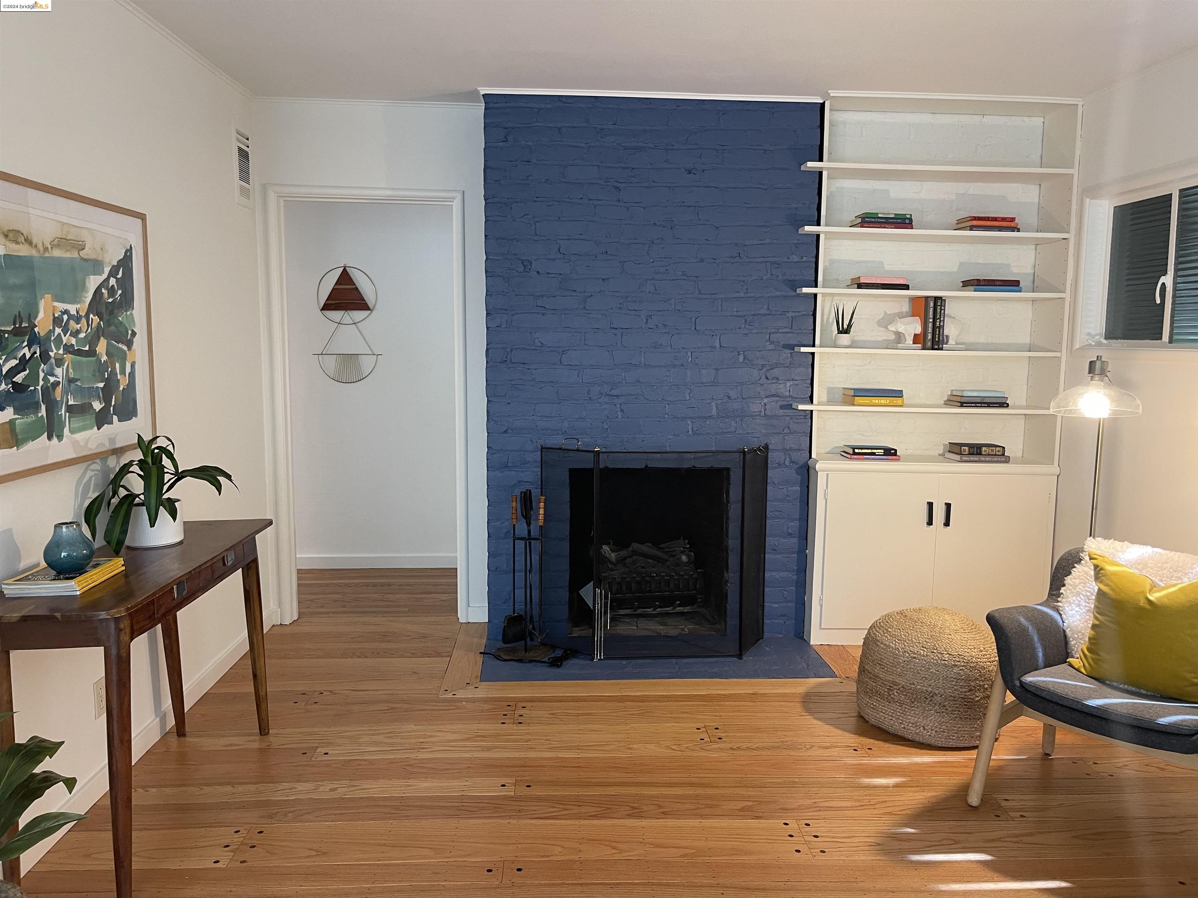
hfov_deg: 69.4
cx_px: 599
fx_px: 865
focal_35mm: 25
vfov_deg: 54.9
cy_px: 449
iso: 160
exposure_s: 1/60
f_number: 1.6
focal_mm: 5.1
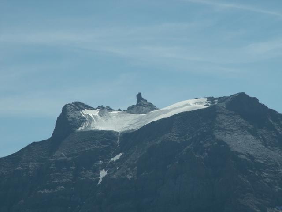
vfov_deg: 6.6
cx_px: 141
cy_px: 106
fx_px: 1825
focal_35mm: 224
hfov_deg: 8.8
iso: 50
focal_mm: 36.66
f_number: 8
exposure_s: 1/320
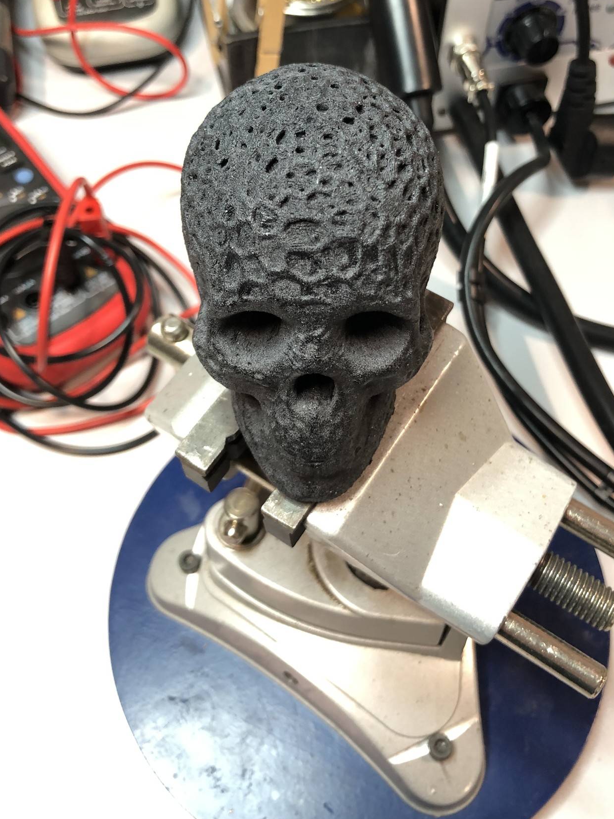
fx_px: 804
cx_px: 332
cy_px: 350
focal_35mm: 34
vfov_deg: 53.8
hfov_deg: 41.8
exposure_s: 1/17
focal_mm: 3.99
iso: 64
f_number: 1.8
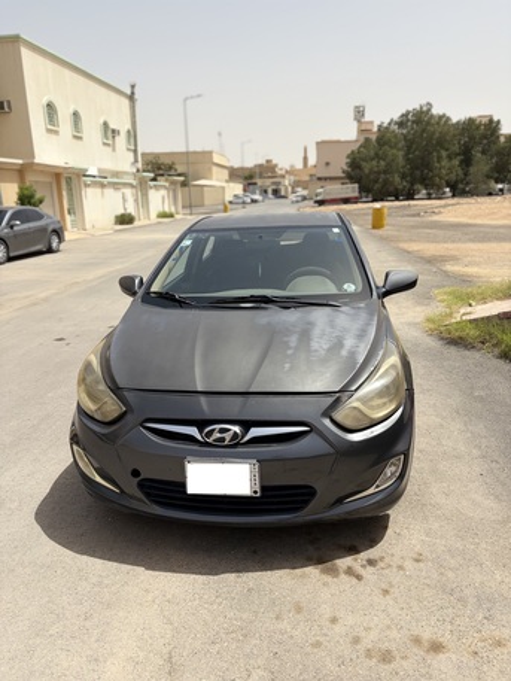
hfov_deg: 53.1
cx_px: 256
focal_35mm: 26
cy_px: 340
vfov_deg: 67.3
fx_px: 512
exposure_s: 1/6329
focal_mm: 5.96
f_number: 1.6
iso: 64
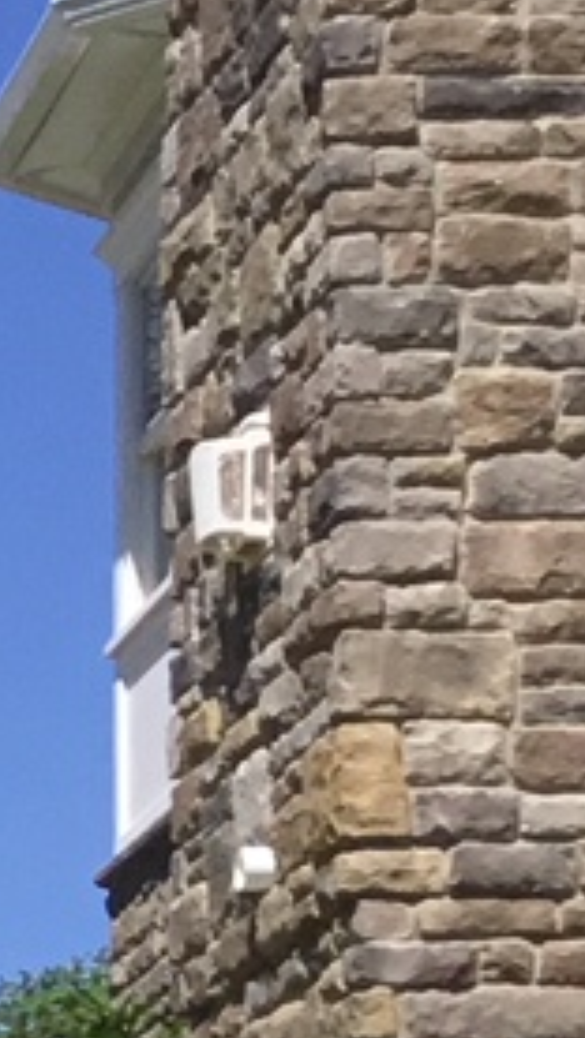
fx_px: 5483
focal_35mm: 199
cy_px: 1469
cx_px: -2224
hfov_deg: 5.0
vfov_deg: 10.5
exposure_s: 1/1538
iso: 25
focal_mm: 3.3
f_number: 2.4
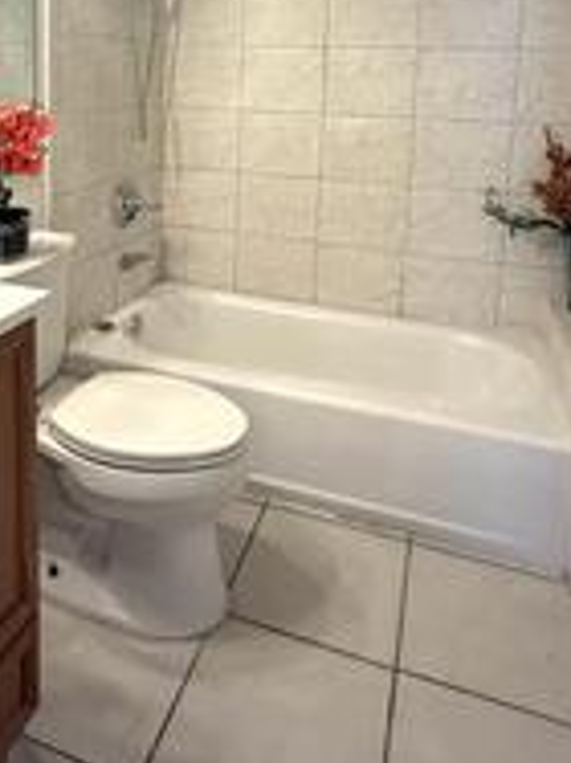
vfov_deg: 55.8
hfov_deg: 46.4
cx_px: 220
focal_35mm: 30
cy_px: 155
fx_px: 661
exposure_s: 1/120
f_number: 2.2
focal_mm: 2.22
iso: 200
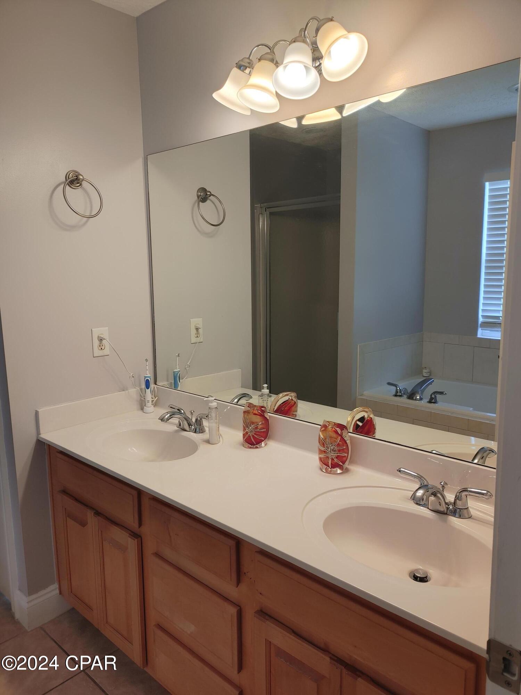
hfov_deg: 53.1
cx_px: 260
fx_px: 522
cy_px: 348
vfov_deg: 67.3
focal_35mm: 26
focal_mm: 5.58
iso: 50
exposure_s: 1/60
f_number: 1.8
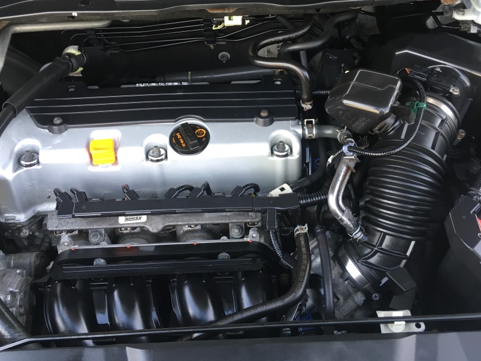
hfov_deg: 50.1
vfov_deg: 38.4
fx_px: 514
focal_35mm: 37
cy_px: 137
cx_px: 253
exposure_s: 1/40
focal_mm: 4.15
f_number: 2.2
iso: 25
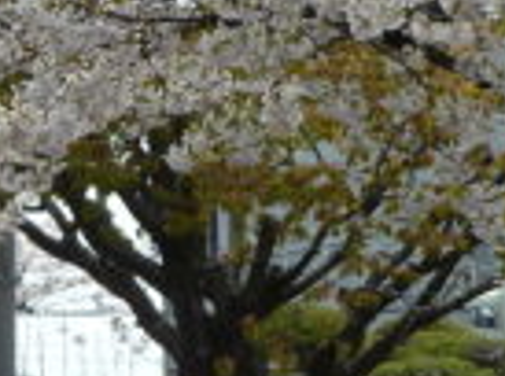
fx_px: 8730
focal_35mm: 600
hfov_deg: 3.3
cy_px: 280
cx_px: -37
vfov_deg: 2.5
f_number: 4.4
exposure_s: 1/320
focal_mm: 21
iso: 80
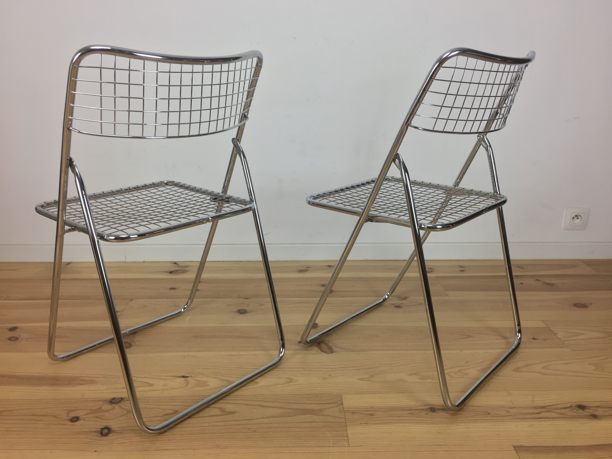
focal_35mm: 29
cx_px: 306
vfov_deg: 48.2
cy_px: 230
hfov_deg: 61.7
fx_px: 513
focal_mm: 4.15
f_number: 2.2
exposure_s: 1/33
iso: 32
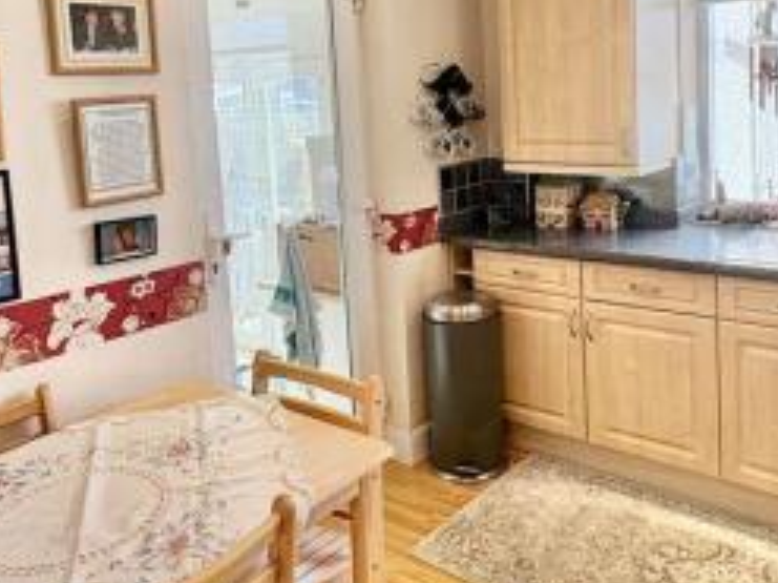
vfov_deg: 41.8
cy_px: 156
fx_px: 741
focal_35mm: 33
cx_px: 449
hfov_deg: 55.1
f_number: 2.2
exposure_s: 1/130
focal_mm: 2.22
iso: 64
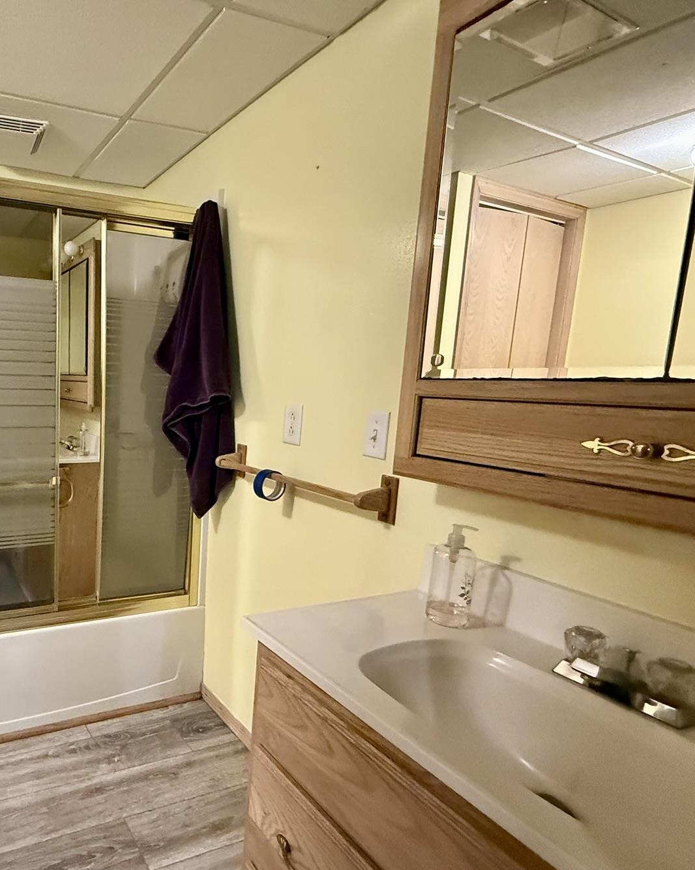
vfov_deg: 77.6
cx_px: 114
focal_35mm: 21
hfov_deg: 59.0
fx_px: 540
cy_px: 459
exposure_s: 1/60
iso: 800
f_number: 2.2
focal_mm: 2.22
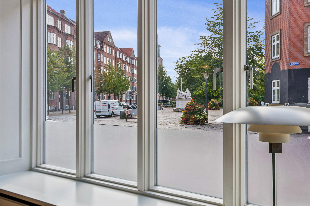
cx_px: 155
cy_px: 103
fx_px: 301
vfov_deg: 37.9
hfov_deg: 54.4
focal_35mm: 35
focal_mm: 35
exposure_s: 1/80
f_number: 11
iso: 500
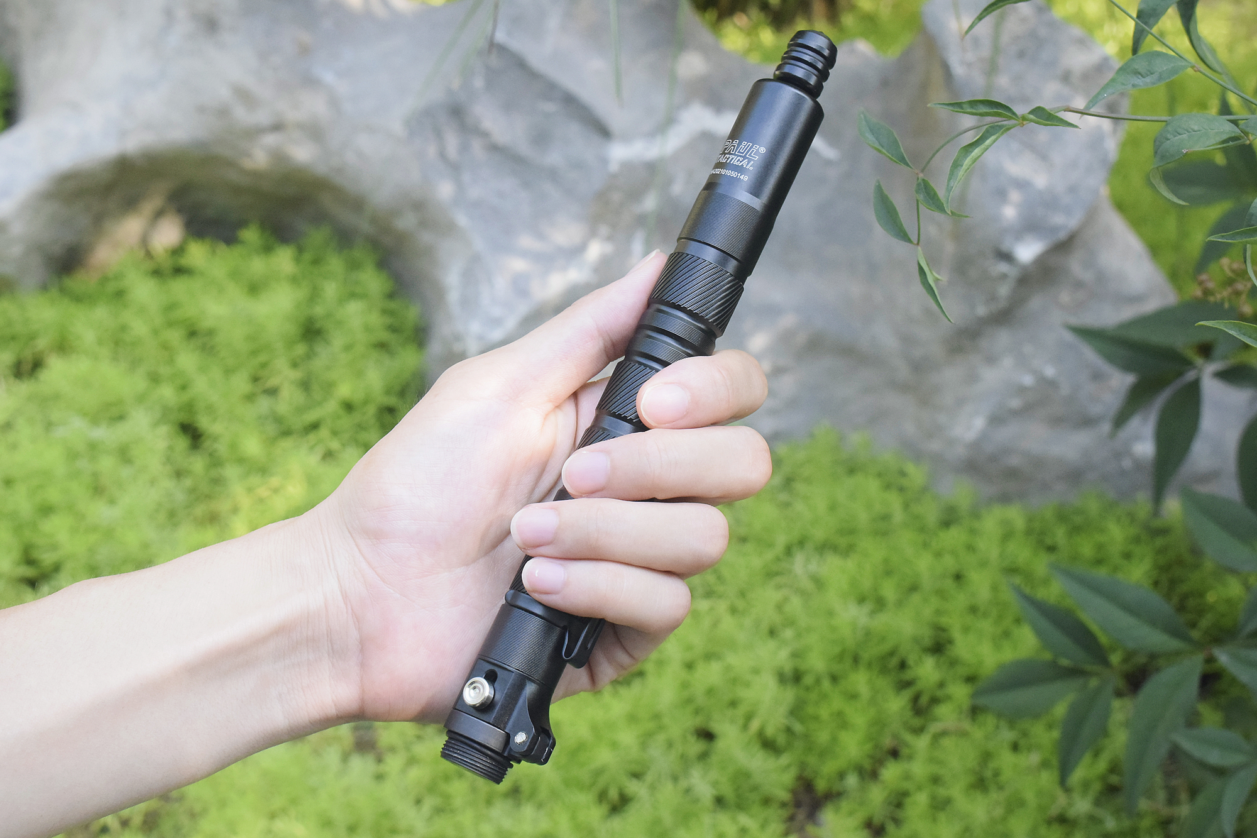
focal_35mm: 72
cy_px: 419
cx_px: 628
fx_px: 2514
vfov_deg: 18.9
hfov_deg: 28.1
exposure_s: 1/400
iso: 3200
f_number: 10
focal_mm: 48
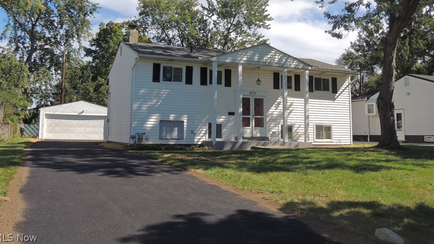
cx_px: 215
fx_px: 426
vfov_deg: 31.7
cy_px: 78
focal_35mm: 37
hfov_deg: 54.0
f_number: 3.2
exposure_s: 1/1250
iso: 100
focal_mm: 5.8
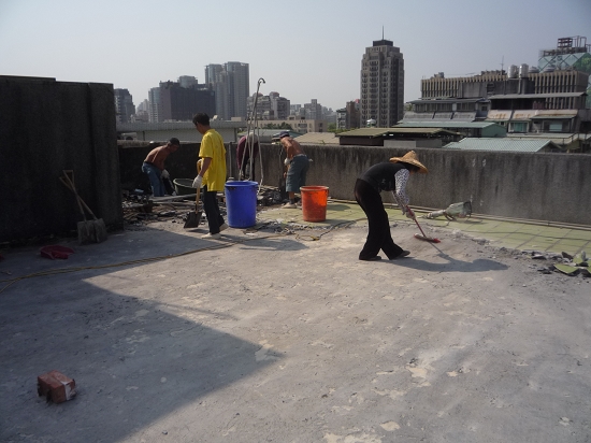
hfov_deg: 60.0
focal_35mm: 30
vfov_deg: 46.8
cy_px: 222
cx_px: 296
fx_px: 512
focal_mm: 5.2
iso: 100
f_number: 5.6
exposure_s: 1/400
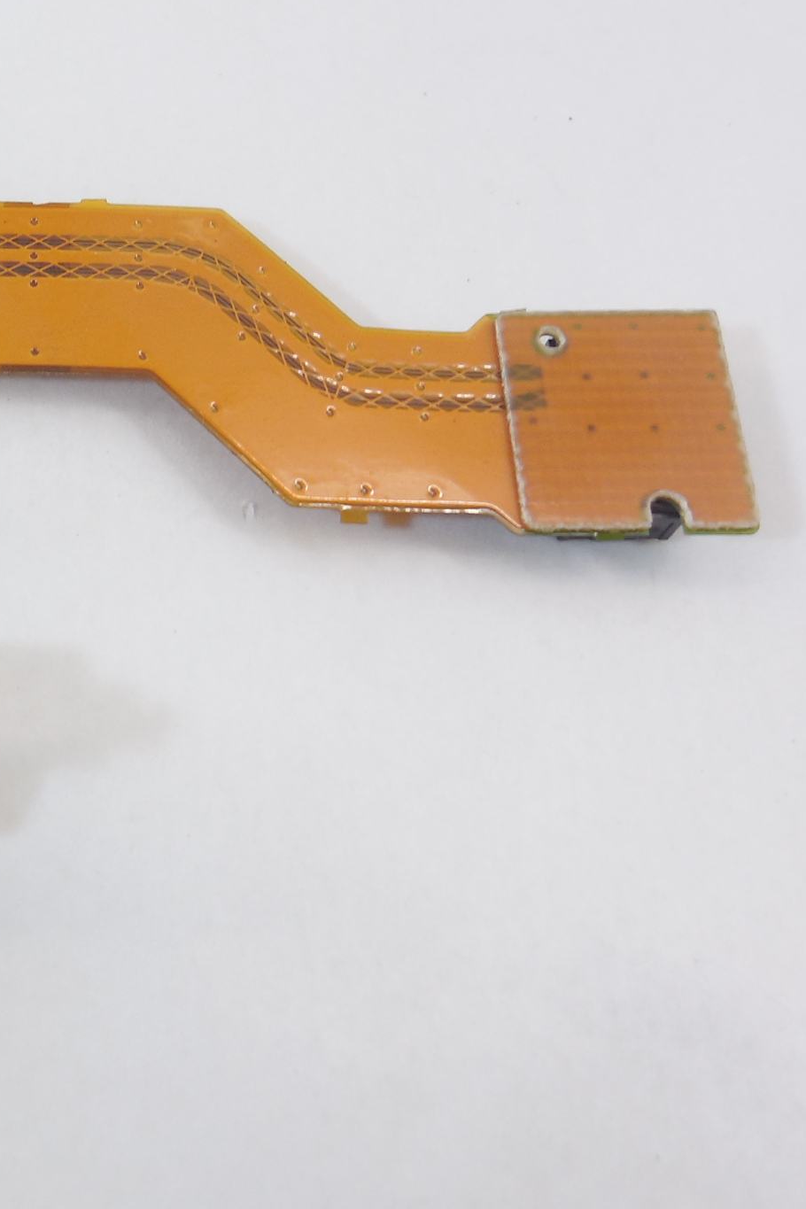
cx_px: -70
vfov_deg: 43.5
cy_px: 518
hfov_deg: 27.4
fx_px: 1511
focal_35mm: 45
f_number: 3.5
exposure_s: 1/30
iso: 125
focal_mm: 4.6
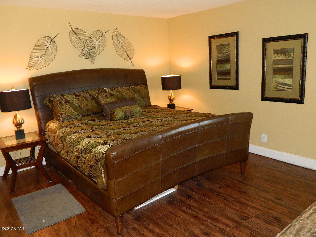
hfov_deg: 63.4
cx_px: 158
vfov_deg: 49.7
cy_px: 118
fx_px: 256
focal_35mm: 28
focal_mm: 5.1
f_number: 3.2
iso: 250
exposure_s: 1/30
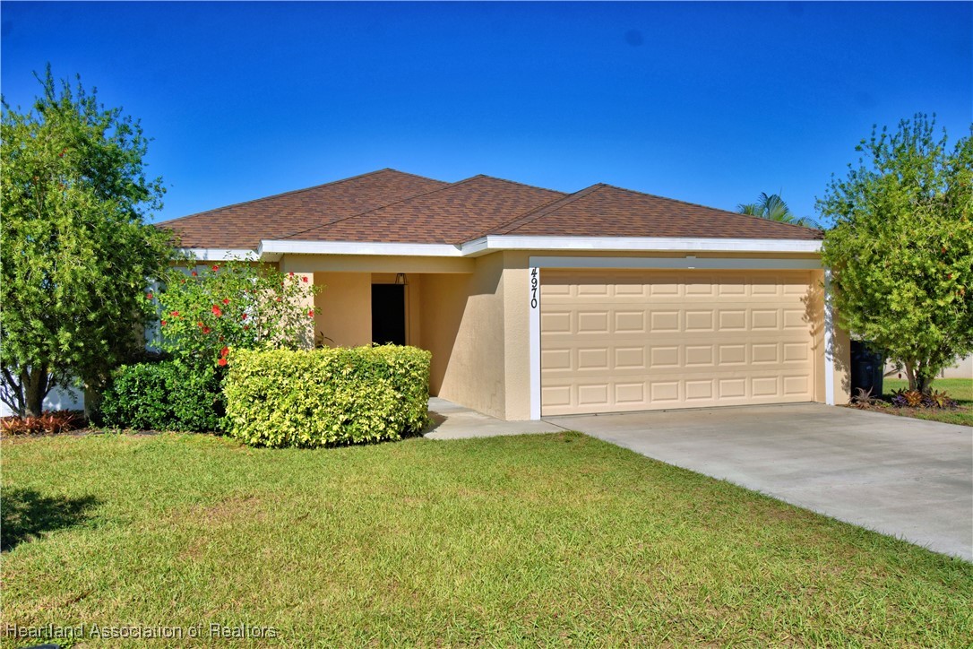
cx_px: 486
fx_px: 811
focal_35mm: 30
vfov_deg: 43.6
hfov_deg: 61.9
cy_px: 324
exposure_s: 1/1600
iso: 100
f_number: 5.6
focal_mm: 20
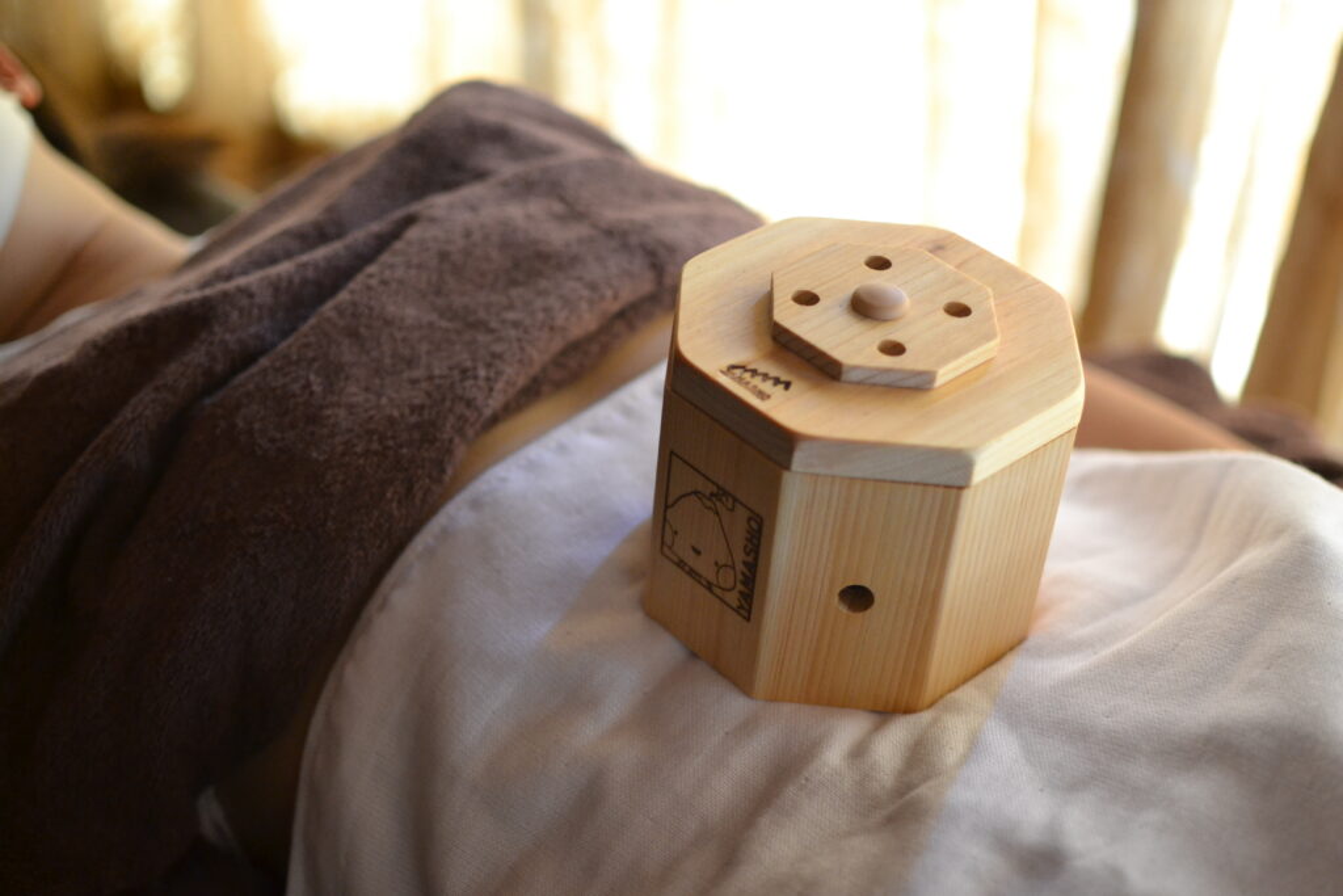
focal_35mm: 52
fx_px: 1959
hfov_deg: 37.8
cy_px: 448
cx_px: 672
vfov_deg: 25.8
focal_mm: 35
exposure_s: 1/500
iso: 1600
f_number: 2
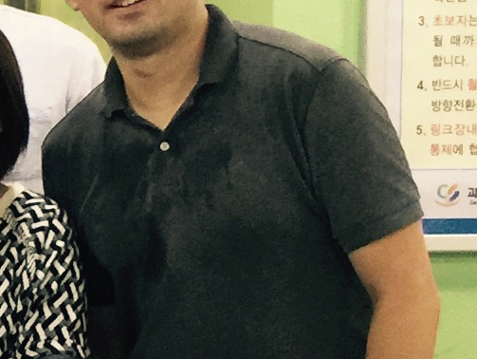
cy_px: 233
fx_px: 2592
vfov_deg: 7.9
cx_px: -564
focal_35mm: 188
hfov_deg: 9.6
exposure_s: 1/15
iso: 80
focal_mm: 4.15
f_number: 2.2
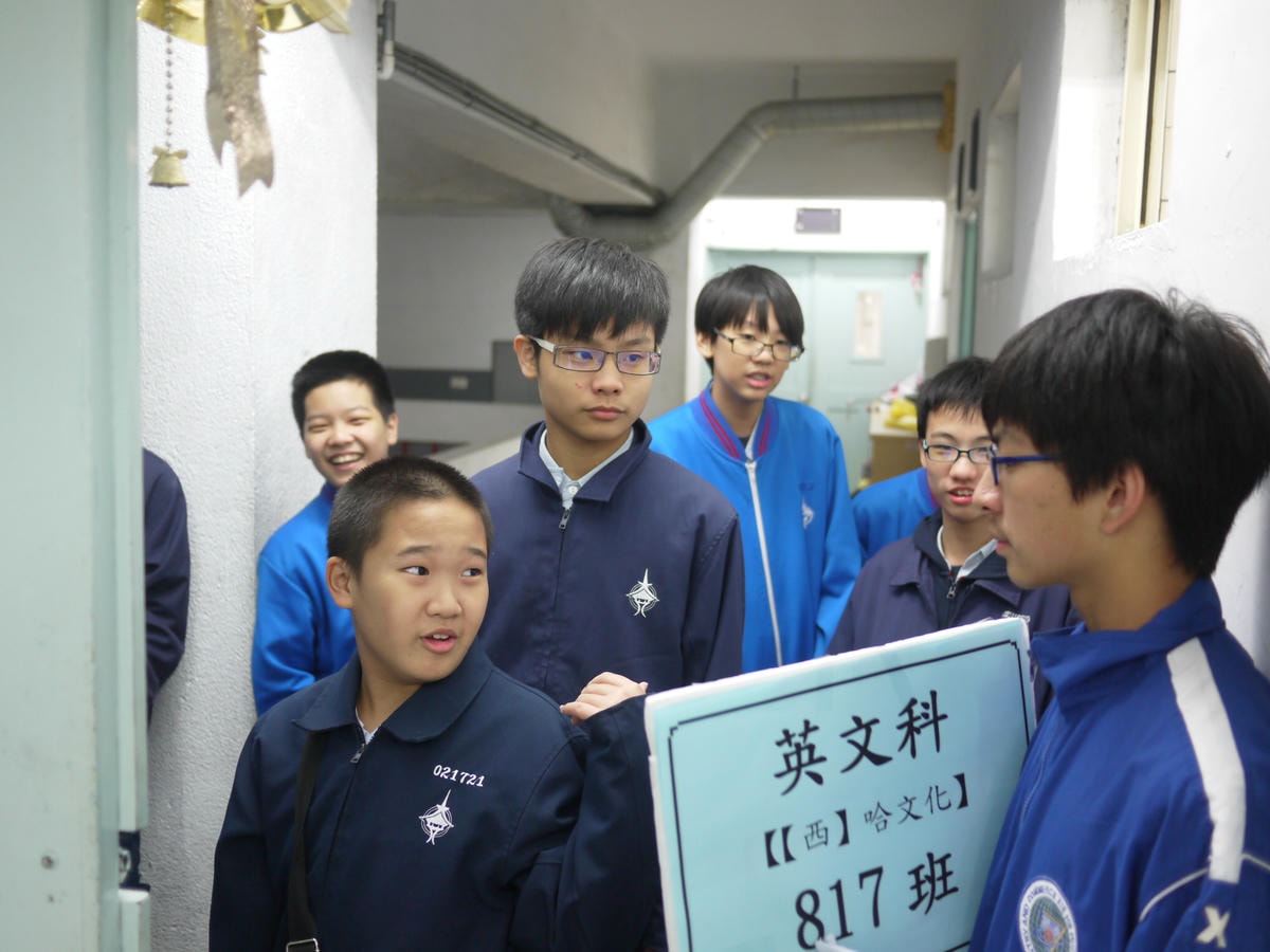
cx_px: 635
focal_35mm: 40
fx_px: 1468
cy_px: 476
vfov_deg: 36.0
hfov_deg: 46.8
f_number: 1.7
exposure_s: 1/60
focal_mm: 20
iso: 320
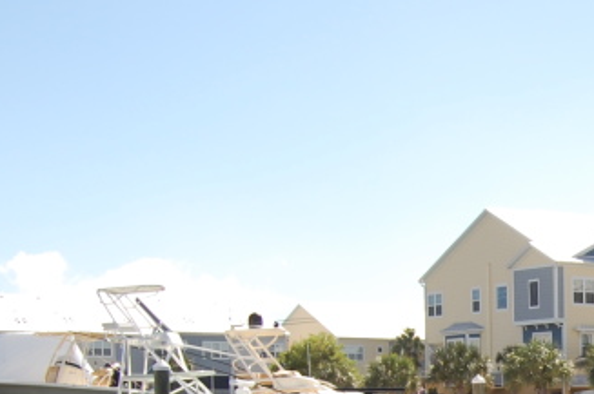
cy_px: 494
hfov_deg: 19.4
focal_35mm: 99
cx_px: 721
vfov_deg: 13.3
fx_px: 1631
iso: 200
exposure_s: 1/500
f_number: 7.1
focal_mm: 24
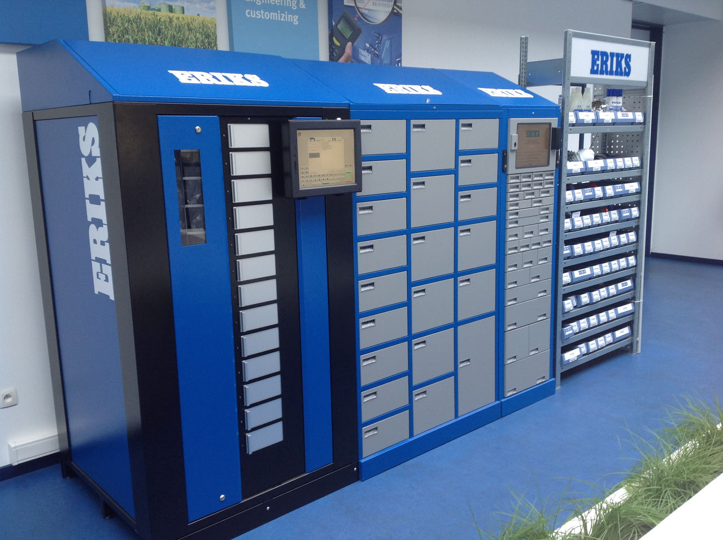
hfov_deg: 52.7
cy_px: 270
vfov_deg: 40.6
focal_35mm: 35
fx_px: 730
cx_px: 362
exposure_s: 1/24
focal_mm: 4.28
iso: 50
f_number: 2.4
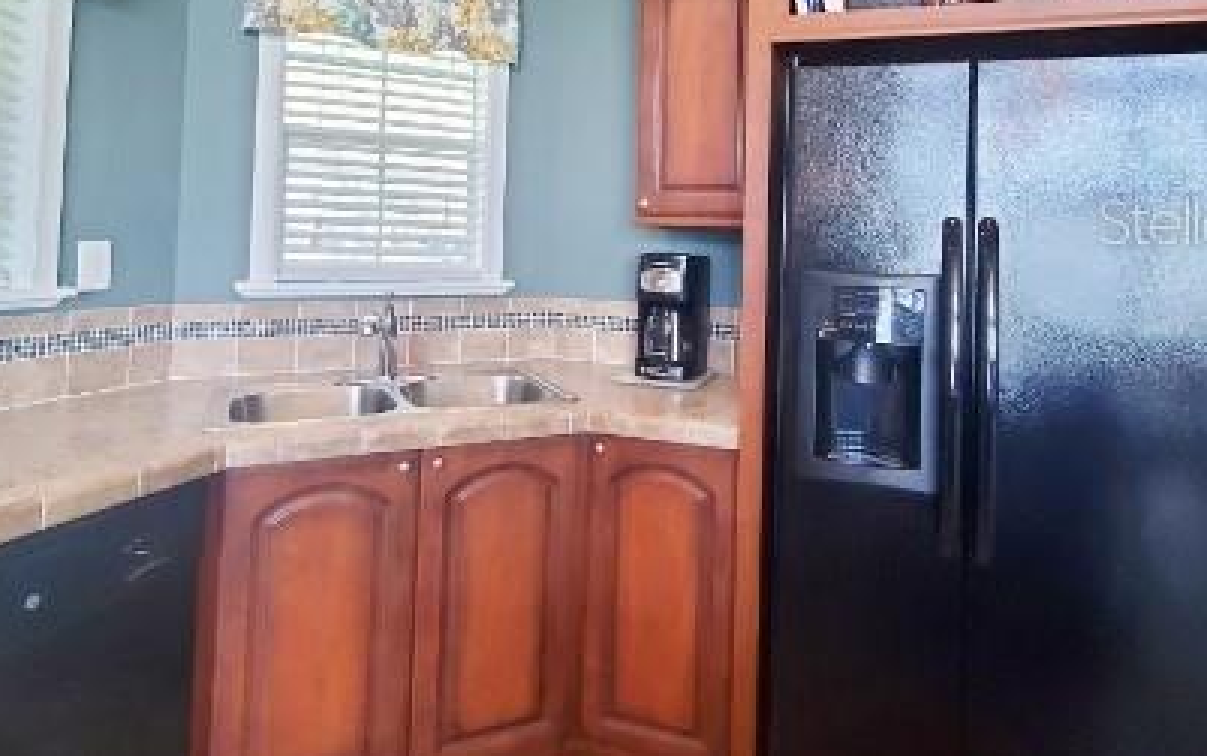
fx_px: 724
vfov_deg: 53.4
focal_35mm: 22
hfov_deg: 79.4
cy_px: 220
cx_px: 659
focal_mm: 1.8
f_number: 2.2
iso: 200
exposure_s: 1/60
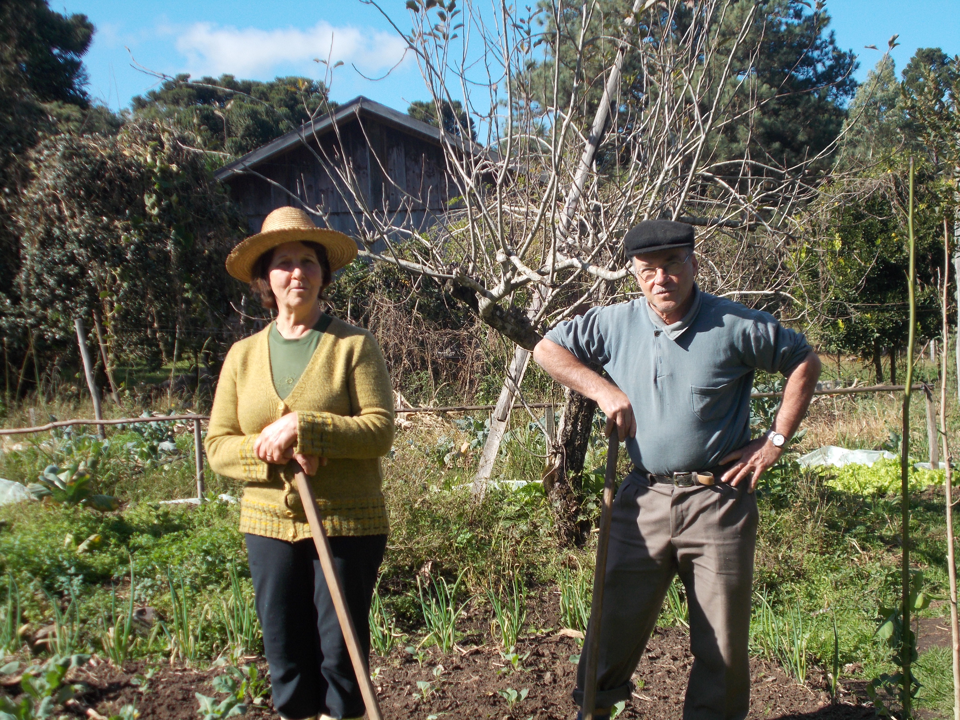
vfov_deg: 25.2
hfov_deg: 33.2
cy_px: 360
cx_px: 480
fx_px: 1609
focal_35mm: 58
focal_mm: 10.3
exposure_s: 1/250
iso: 80
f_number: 4.9
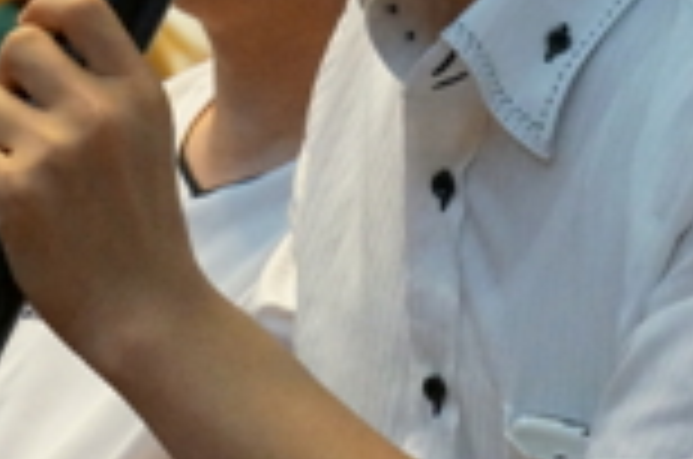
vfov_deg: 2.2
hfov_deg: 3.3
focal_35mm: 625
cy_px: -72
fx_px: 12005
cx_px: 252
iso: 3200
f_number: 5.6
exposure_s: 1/60
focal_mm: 107
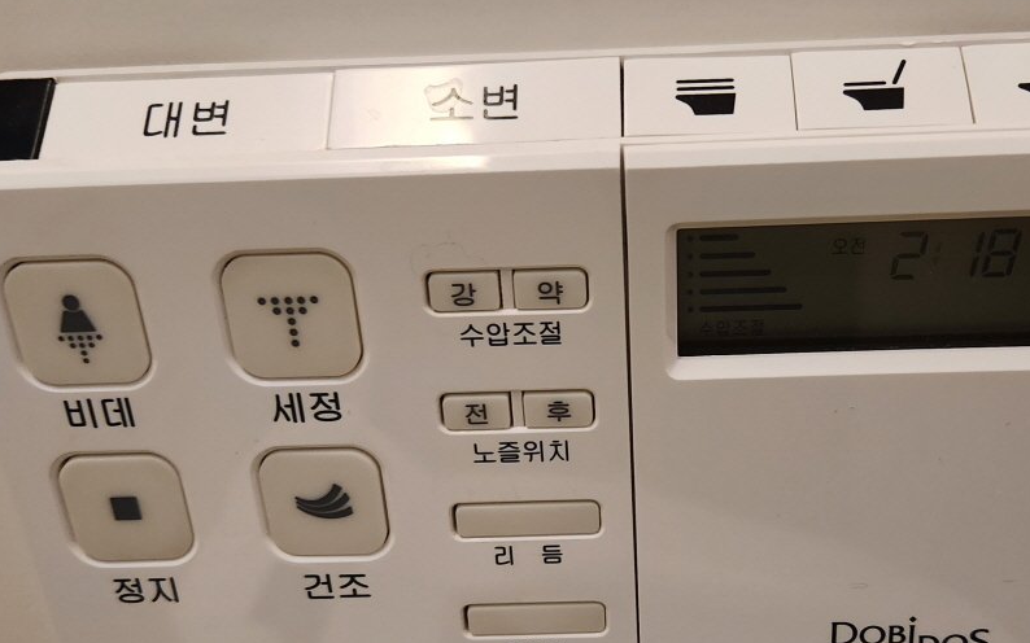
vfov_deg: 29.6
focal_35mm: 43
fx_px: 1207
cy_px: 446
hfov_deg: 46.0
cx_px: 614
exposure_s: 1/40
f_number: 1.8
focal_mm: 5.4
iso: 640
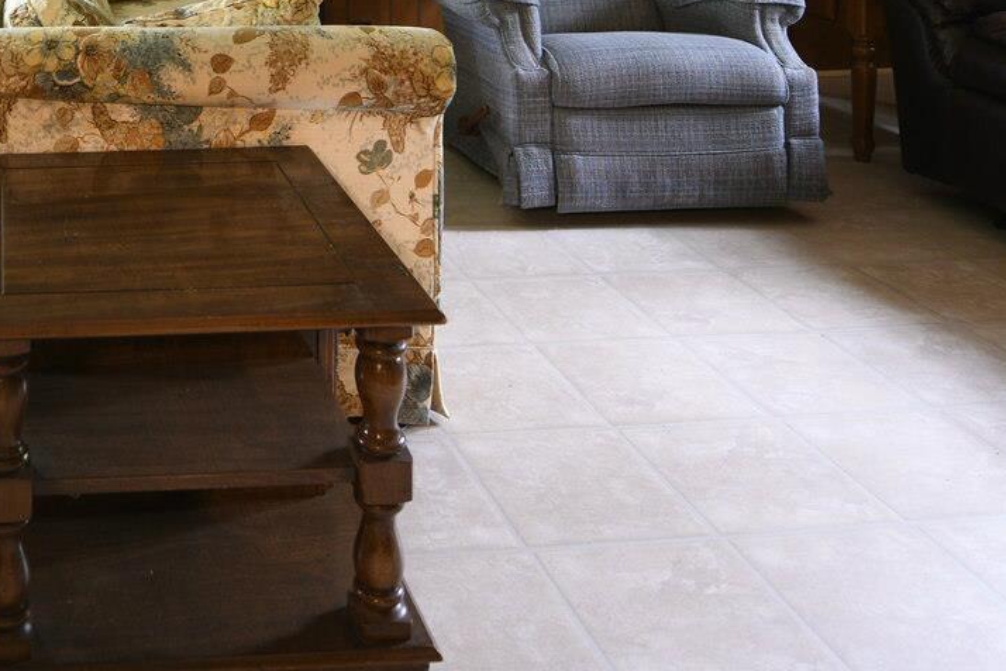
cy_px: -194
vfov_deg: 26.6
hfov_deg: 40.9
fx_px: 1202
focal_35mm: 43
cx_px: 52
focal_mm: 15
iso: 360
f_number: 2.8
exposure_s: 1/15
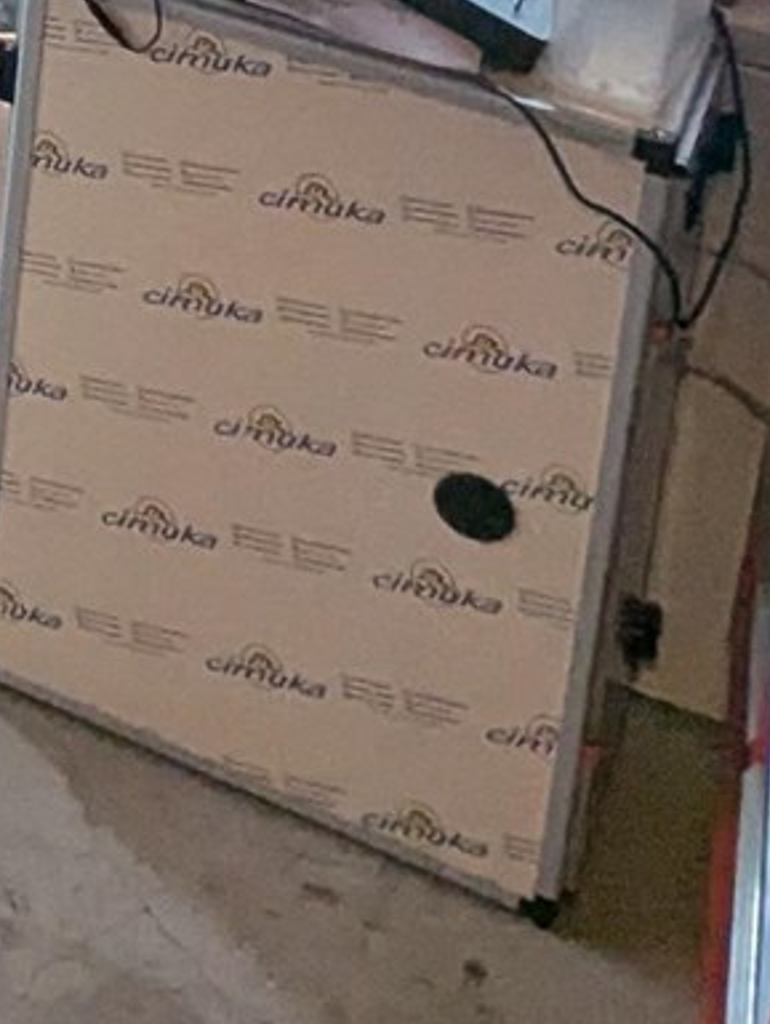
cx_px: -1346
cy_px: -832
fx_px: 2841
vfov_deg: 16.8
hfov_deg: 11.3
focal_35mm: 96
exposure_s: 1/34
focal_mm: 2.35
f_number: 2.2
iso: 119
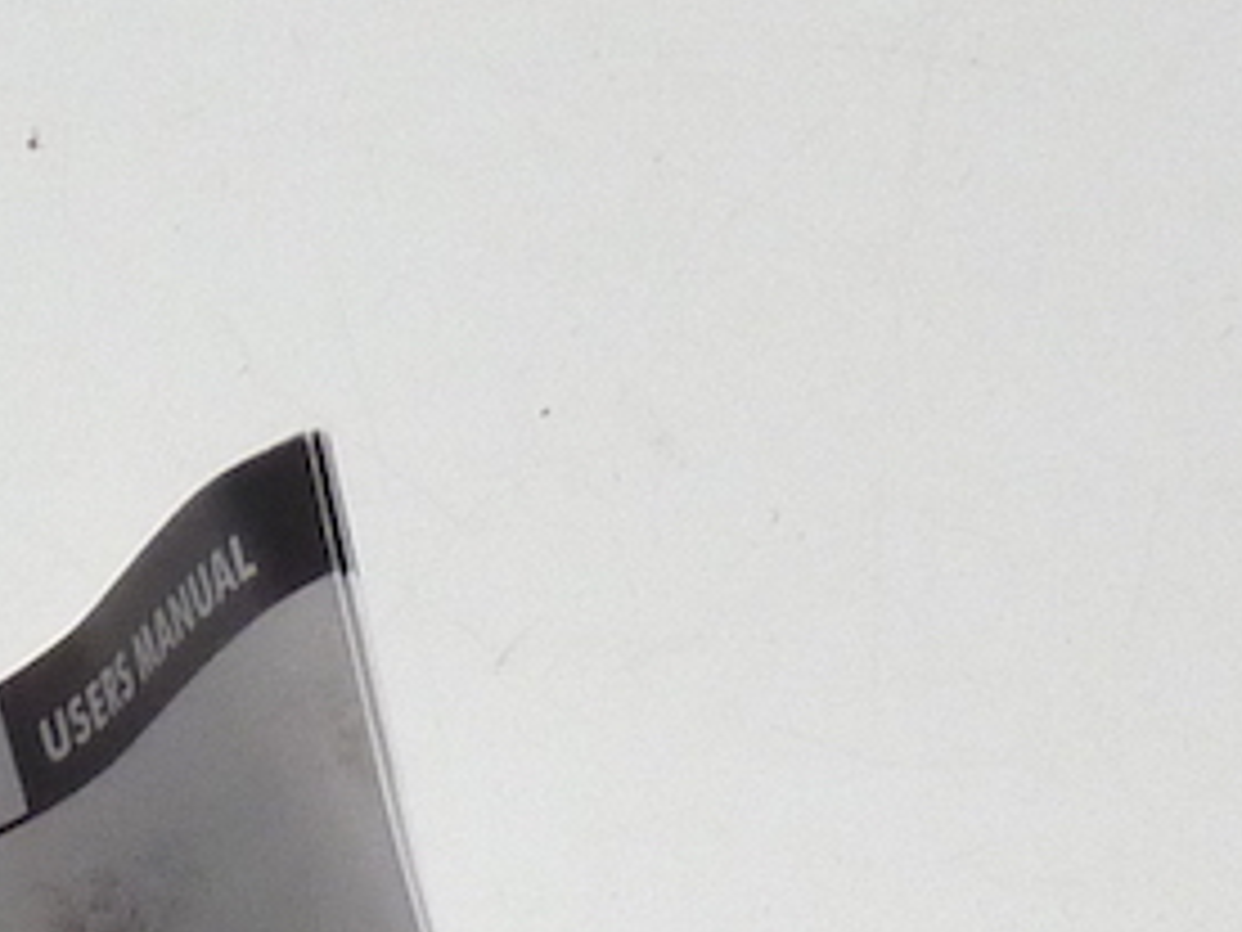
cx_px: -1420
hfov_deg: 6.6
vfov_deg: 5.0
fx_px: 10441
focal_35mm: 291
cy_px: 2215
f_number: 3.9
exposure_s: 1/15
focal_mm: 9.1
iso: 200
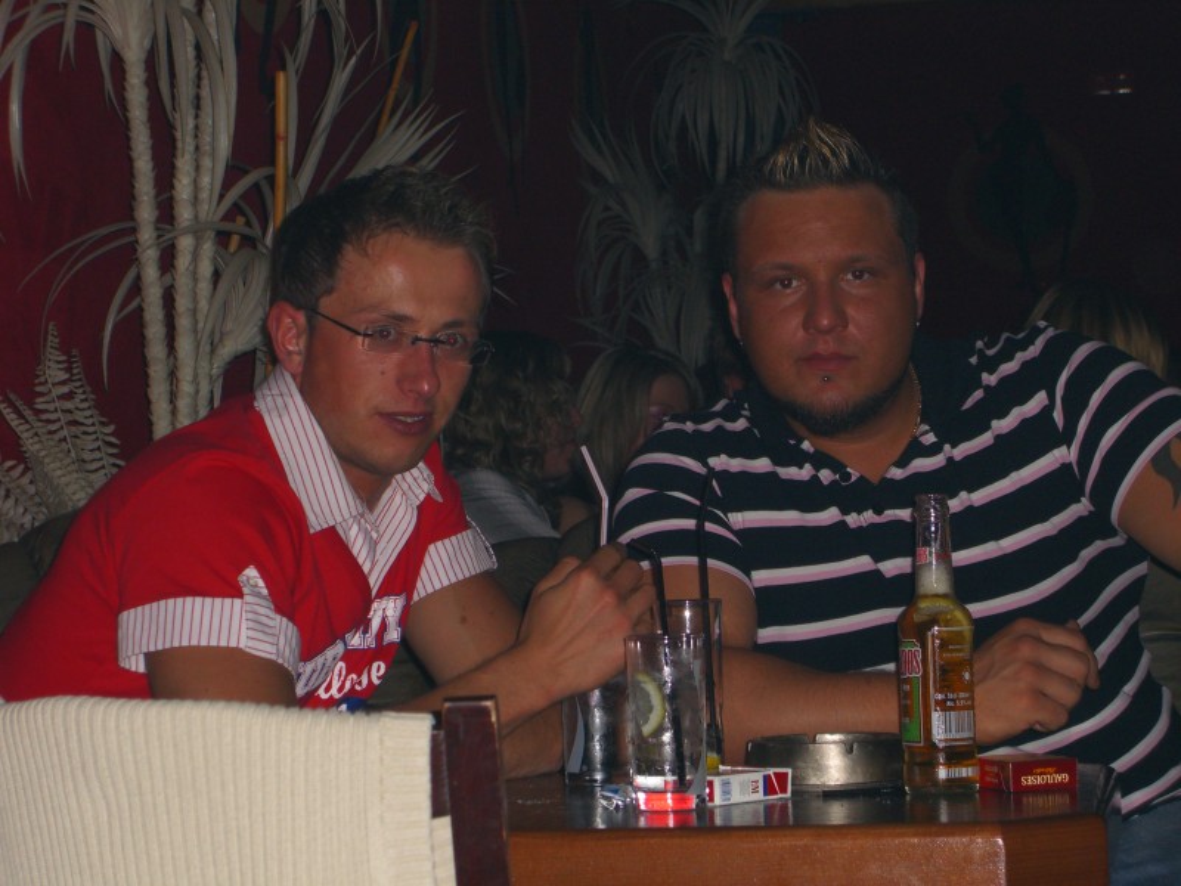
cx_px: 590
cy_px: 443
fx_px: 3241
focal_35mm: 95
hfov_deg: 20.7
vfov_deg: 15.6
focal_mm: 19.7
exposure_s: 1/60
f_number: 4.8
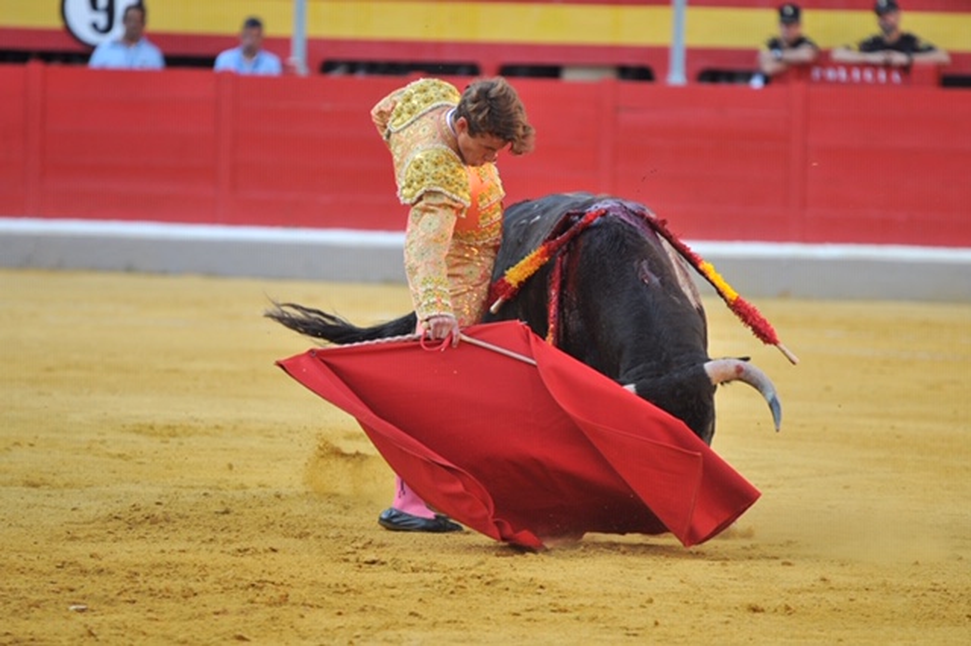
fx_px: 7481
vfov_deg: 4.9
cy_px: 323
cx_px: 486
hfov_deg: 7.4
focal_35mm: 278
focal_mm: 185
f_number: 2.8
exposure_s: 1/1000
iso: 640
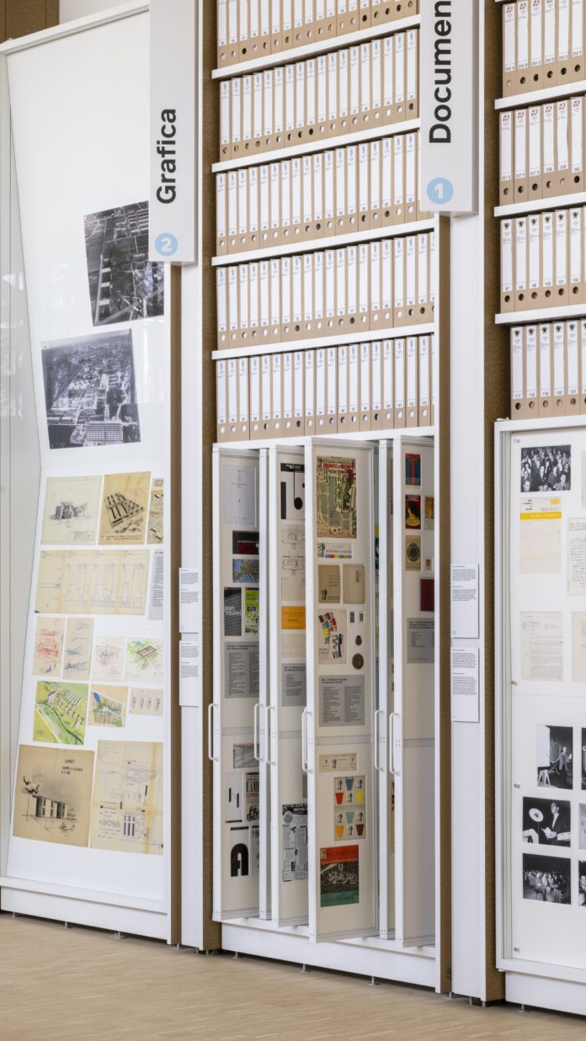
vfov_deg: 28.6
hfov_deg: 16.3
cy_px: 523
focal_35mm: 74
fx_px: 2044
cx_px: 240
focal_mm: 70
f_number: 16
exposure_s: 5
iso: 160
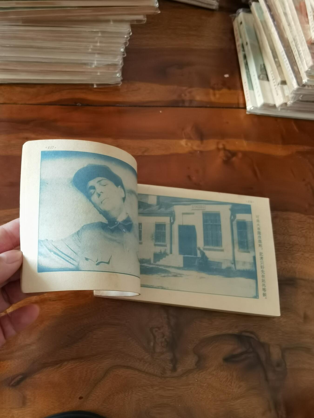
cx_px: 157
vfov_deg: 65.3
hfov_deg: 51.4
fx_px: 327
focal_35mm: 27
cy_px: 209
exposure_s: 1/30
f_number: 2.2
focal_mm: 2.26
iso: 250
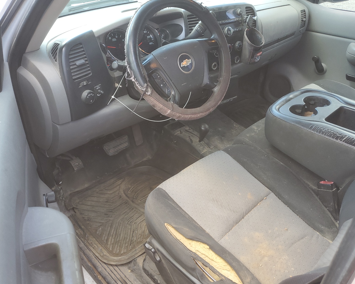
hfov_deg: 62.2
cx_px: 178
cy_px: 140
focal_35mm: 28
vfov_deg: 51.5
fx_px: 294
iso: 55
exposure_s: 1/120
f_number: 1.5
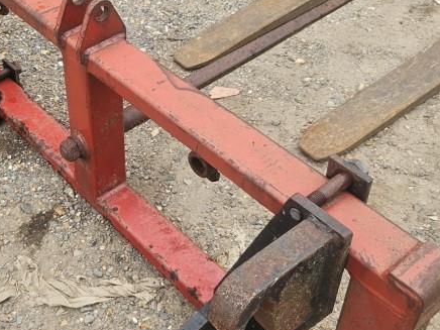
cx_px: 102
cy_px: 119
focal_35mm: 54
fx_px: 686
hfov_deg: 34.7
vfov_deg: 26.9
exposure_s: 1/362
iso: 25
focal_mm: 5.4
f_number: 1.8
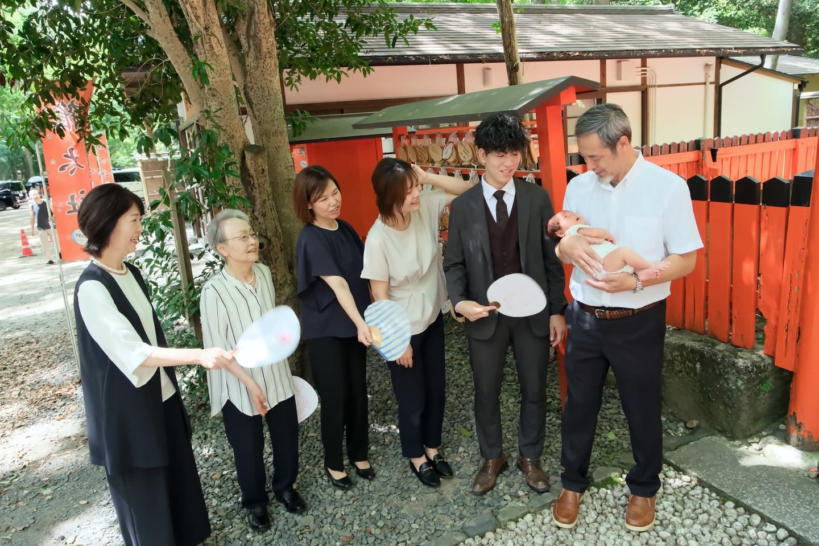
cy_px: 273
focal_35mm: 26
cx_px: 410
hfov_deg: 69.4
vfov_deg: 49.5
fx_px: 591
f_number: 5.6
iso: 1600
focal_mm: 17
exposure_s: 1/100
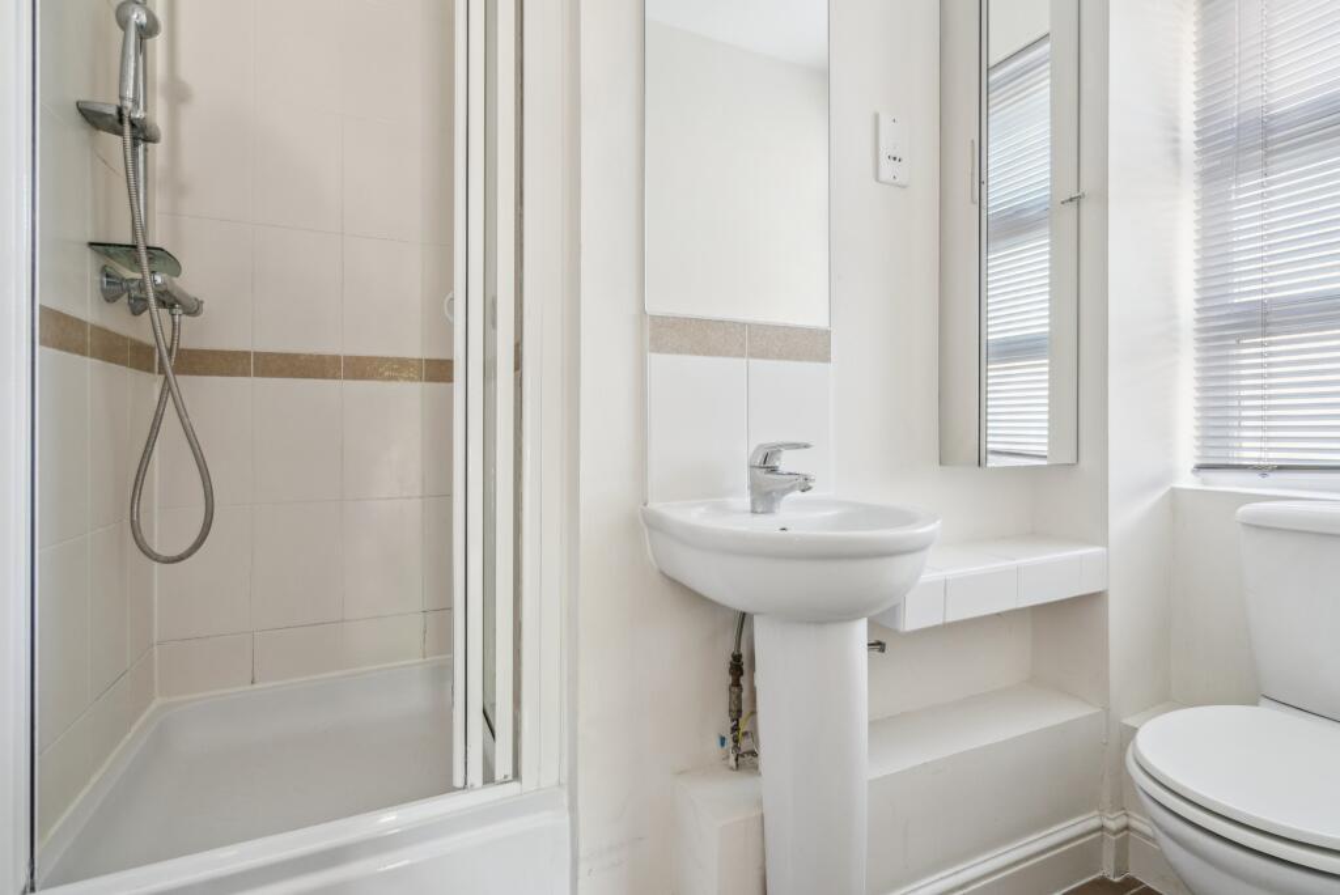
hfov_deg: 96.7
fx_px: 596
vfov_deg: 73.8
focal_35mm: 16
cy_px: 448
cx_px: 670
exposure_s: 1/13
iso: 640
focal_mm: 16
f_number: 5
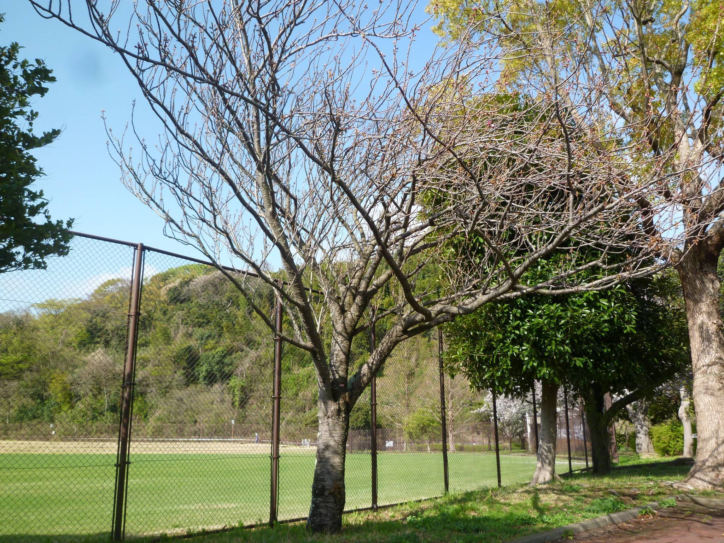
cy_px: 272
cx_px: 362
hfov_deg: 61.7
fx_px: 607
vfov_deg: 48.2
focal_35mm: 29
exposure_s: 1/250
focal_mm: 5.2
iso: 80
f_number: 4
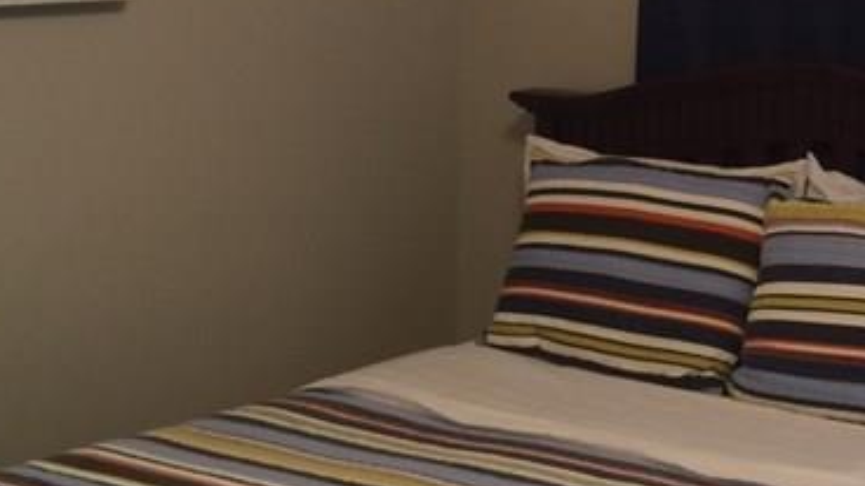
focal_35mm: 88
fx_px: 2018
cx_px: 757
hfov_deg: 23.6
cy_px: 82
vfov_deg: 13.7
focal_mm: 4.15
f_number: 2.2
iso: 80
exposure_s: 1/30
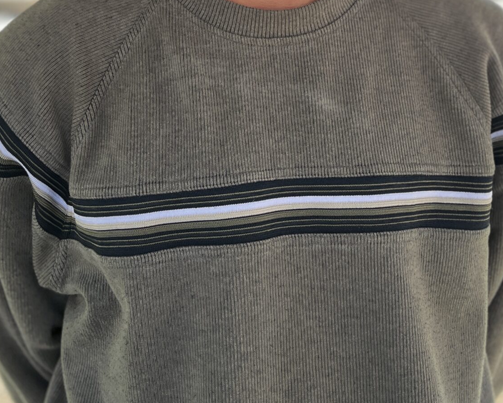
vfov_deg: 23.2
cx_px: 248
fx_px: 863
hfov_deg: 32.5
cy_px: -127
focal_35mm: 58
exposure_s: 1/225
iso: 40
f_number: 1.6
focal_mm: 5.1
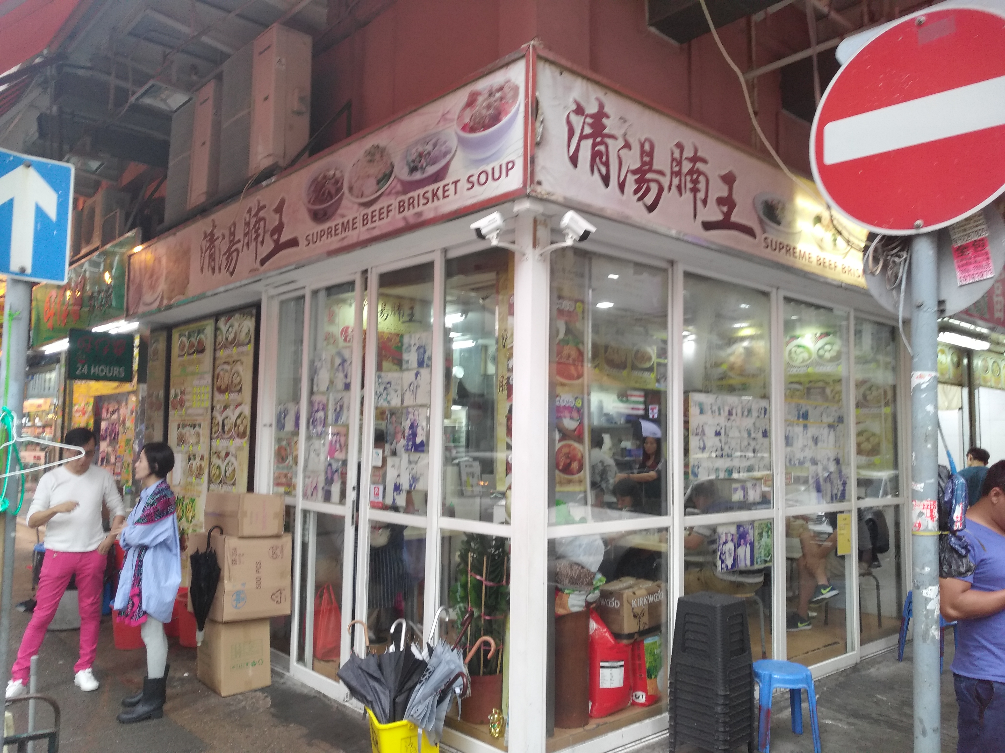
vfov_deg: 51.4
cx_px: 502
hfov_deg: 65.3
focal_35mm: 27
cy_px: 376
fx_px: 784
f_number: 2
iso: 125
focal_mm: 3.66
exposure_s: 1/30
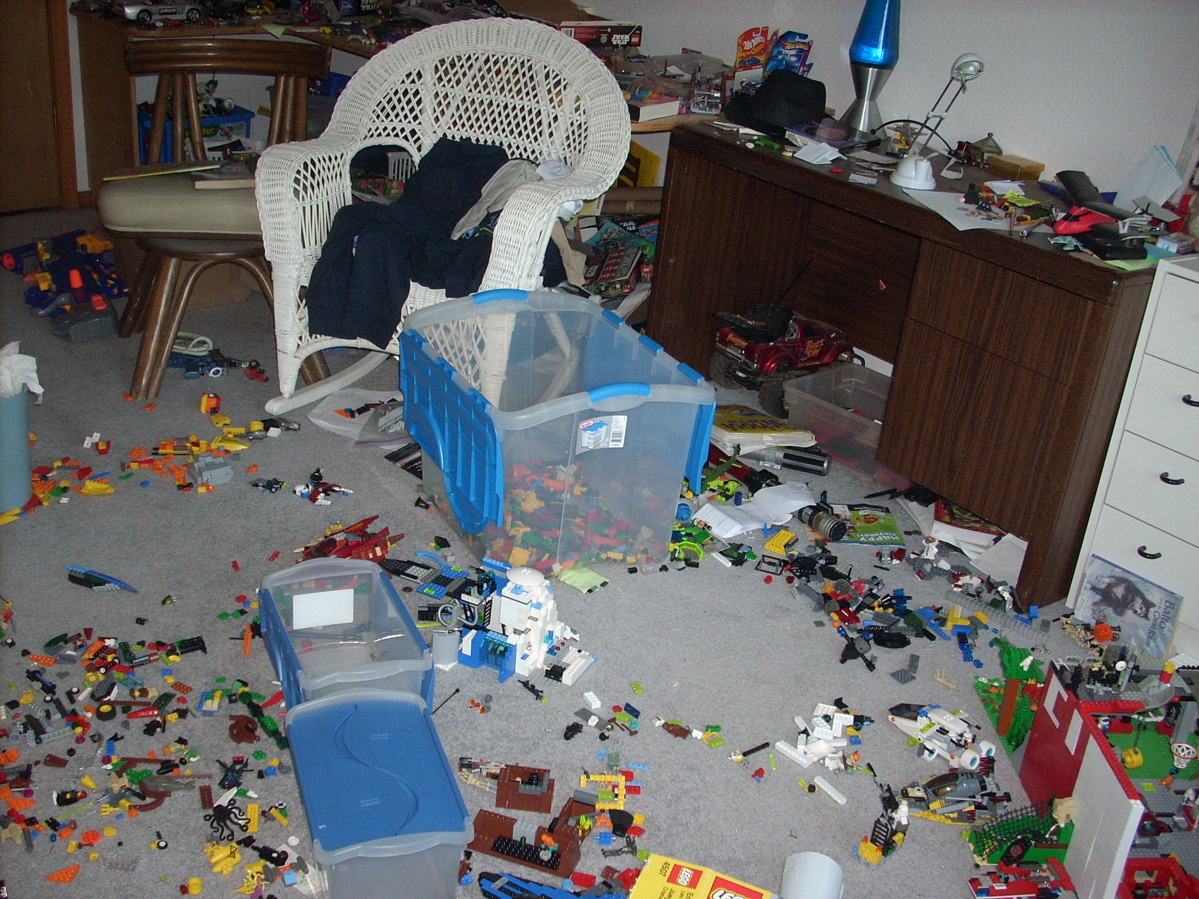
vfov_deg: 38.7
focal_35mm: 37
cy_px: 450
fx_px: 1282
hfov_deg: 50.1
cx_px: 600
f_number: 2.8
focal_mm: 6.2
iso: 200
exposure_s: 1/60
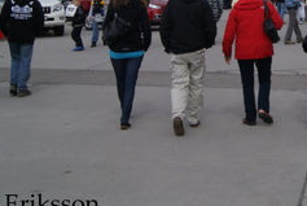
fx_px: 692
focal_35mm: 81
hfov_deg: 24.2
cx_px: 282
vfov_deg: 16.5
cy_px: -6
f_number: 10
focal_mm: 20
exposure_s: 1/160
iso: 100
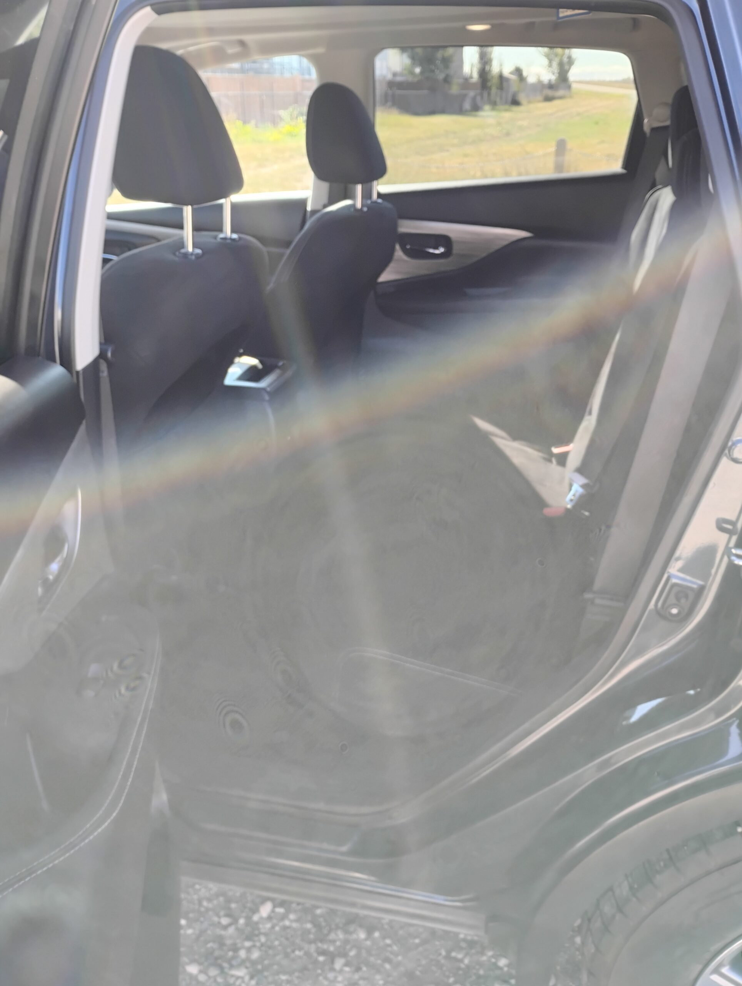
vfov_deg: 63.4
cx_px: 371
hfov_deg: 49.9
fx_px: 798
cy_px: 493
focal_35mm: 28
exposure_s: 1/120
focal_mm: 4.26
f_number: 1.8
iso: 325
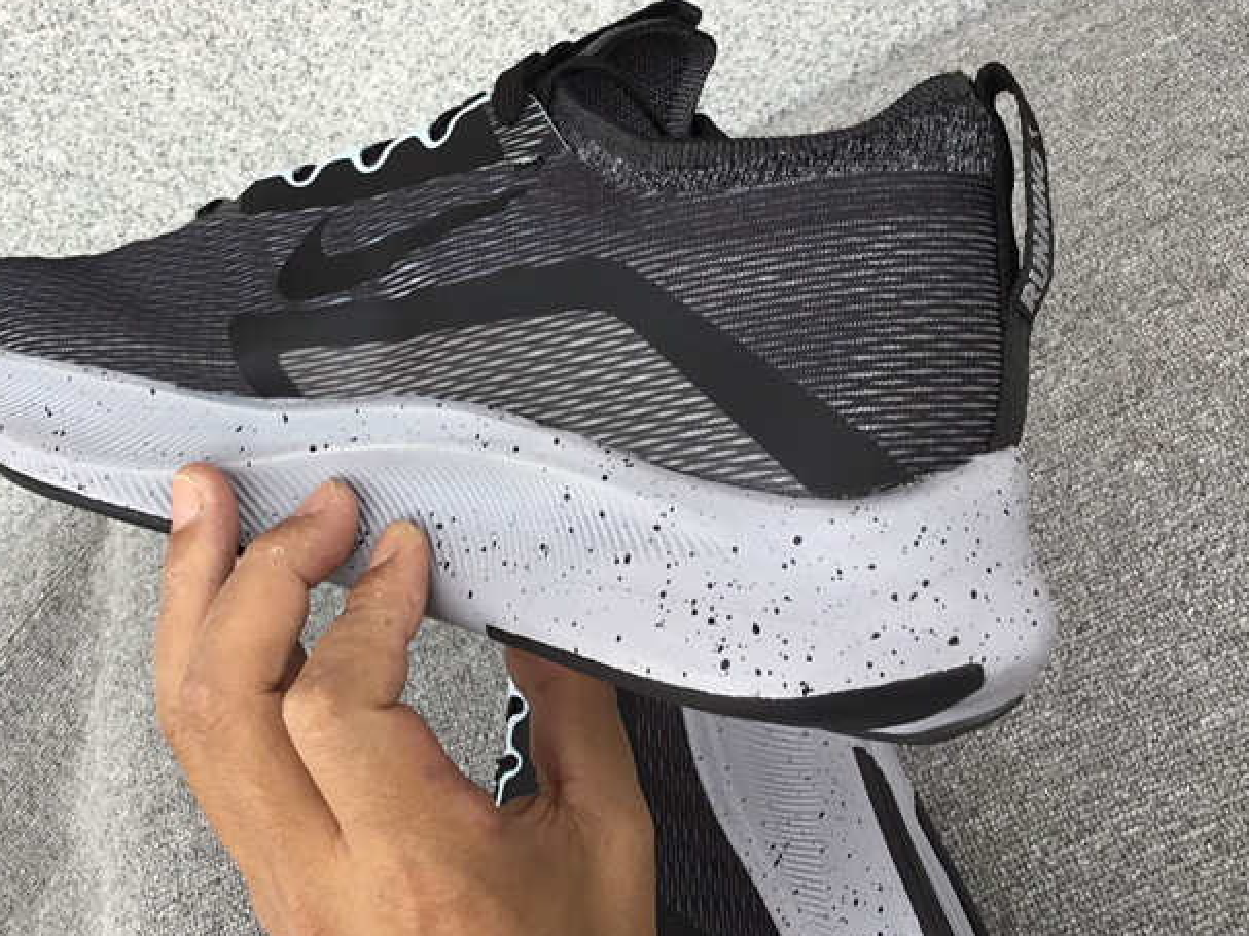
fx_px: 1659
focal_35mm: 46
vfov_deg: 31.4
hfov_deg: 40.8
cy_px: 355
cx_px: 440
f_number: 2.4
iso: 25
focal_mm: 3.3
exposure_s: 1/100
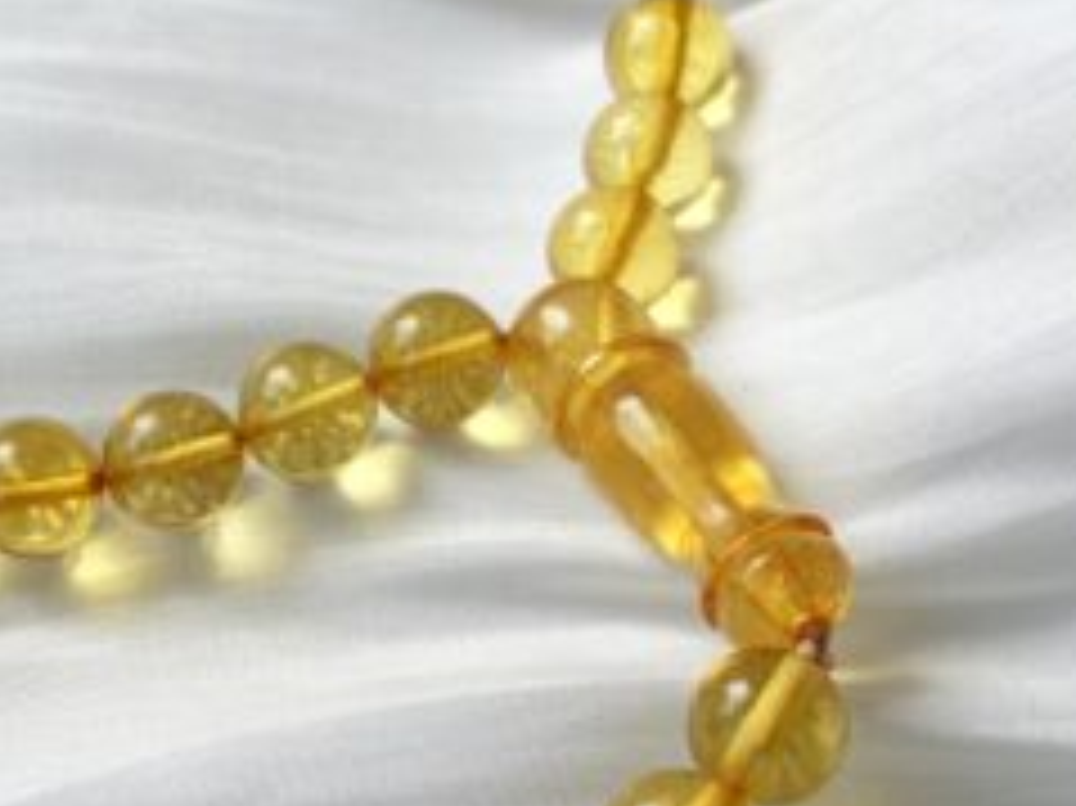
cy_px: 428
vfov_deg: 14.6
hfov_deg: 19.5
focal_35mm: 101
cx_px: 558
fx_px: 3138
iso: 32
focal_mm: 5.96
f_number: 1.6
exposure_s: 1/1002
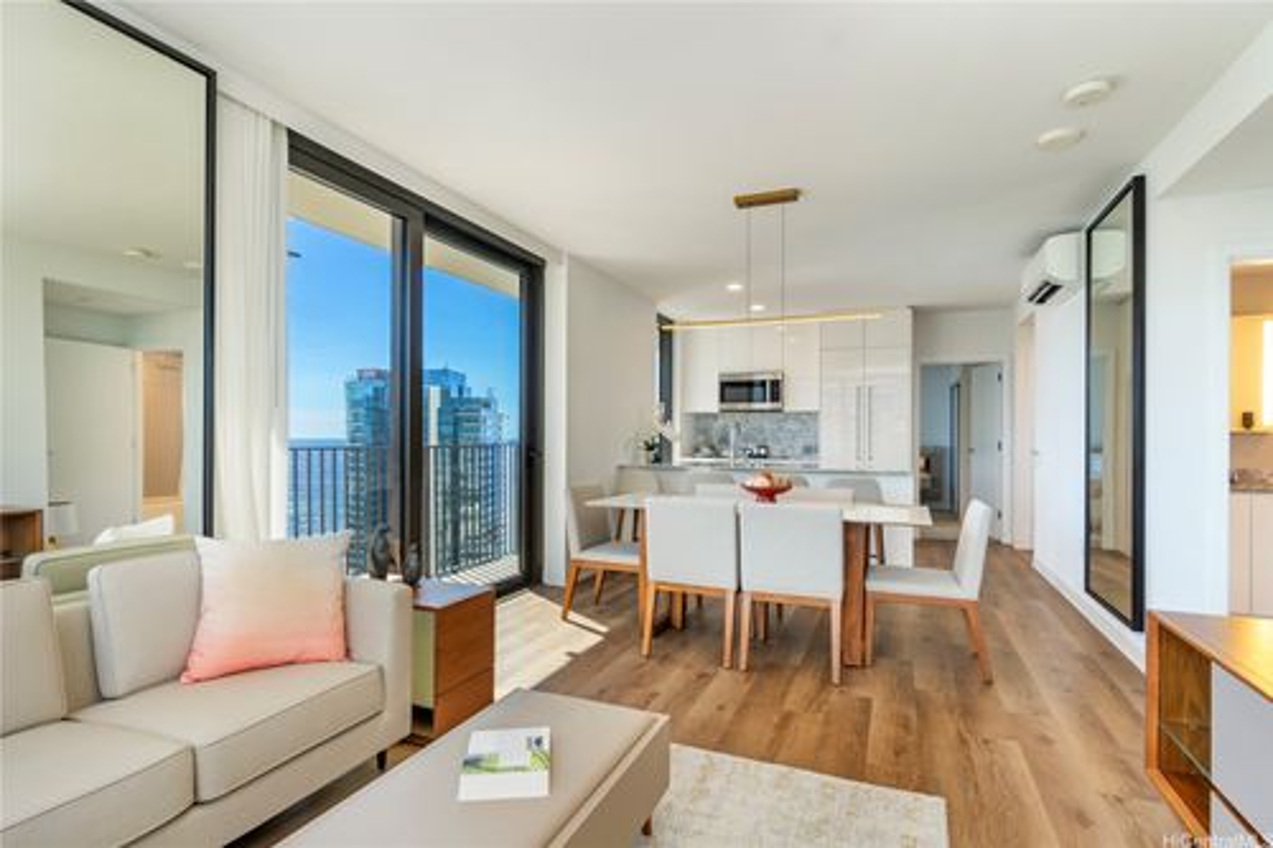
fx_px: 636
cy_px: 424
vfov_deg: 67.3
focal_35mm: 18
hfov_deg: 90.0
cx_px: 636
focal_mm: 12
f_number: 8
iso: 160
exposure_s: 1/60
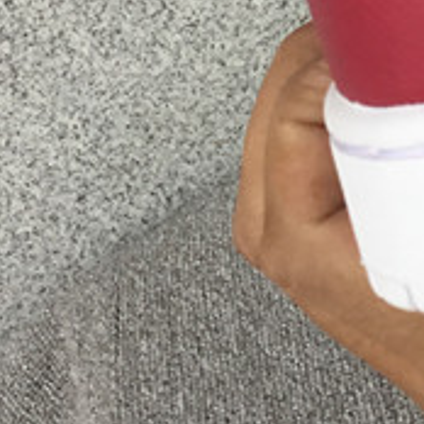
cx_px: 509
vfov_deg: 11.7
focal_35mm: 142
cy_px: -250
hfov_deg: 12.0
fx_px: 1968
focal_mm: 3.3
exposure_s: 1/100
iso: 40
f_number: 2.4
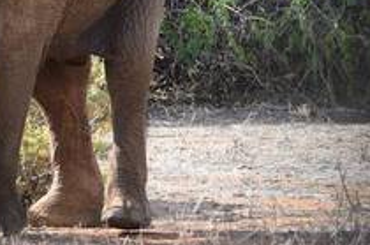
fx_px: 7431
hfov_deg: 2.9
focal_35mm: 725
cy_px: -94
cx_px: 33
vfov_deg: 1.9
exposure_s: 1/500
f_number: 5
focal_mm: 145
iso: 360
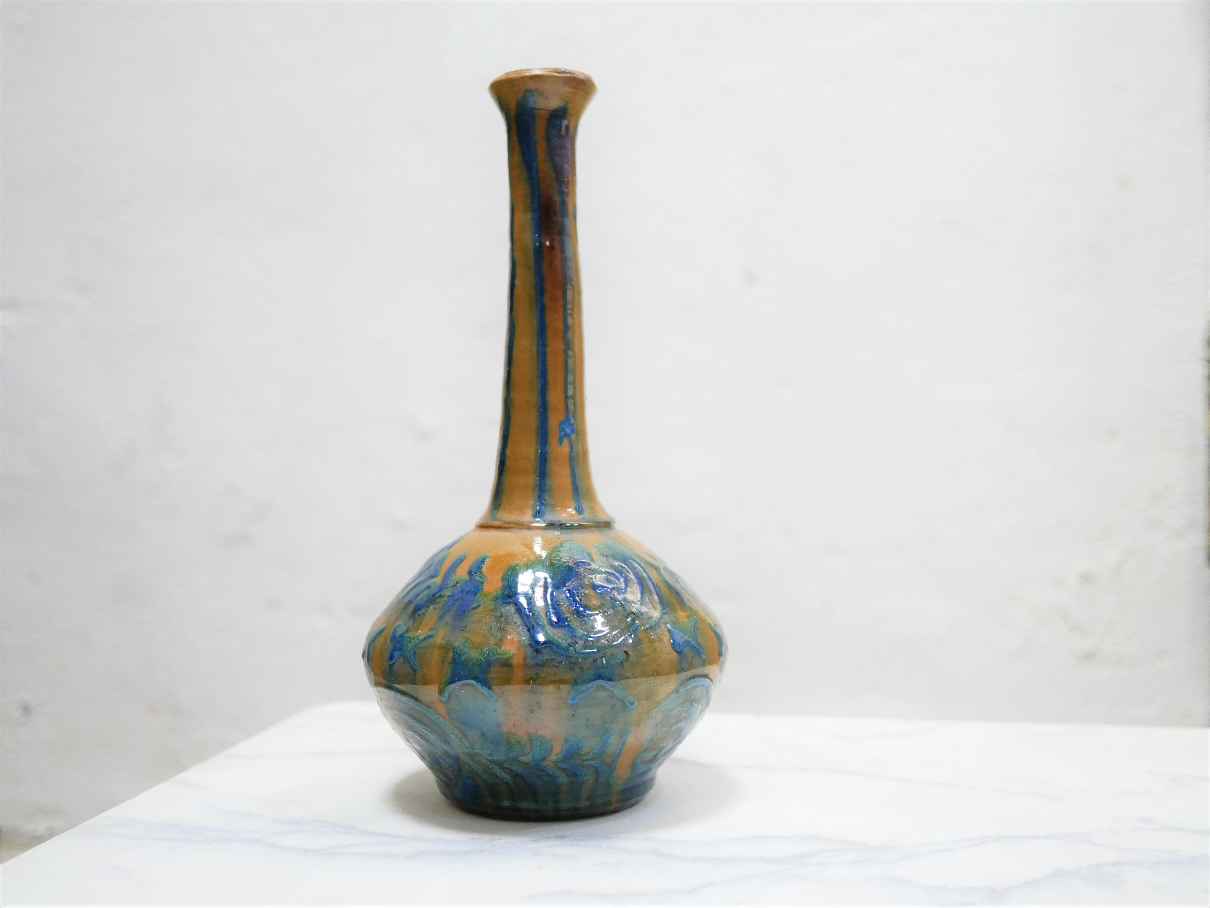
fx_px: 1399
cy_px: 454
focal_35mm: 40
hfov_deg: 46.8
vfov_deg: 36.0
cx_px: 605
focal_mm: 20
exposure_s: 1/60
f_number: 1.7
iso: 800
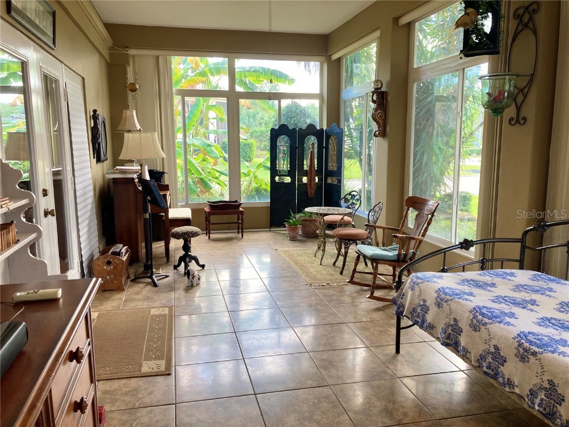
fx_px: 460
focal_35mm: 28
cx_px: 284
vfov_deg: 49.7
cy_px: 214
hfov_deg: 63.4
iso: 80
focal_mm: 3.99
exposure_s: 1/120
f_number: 1.8
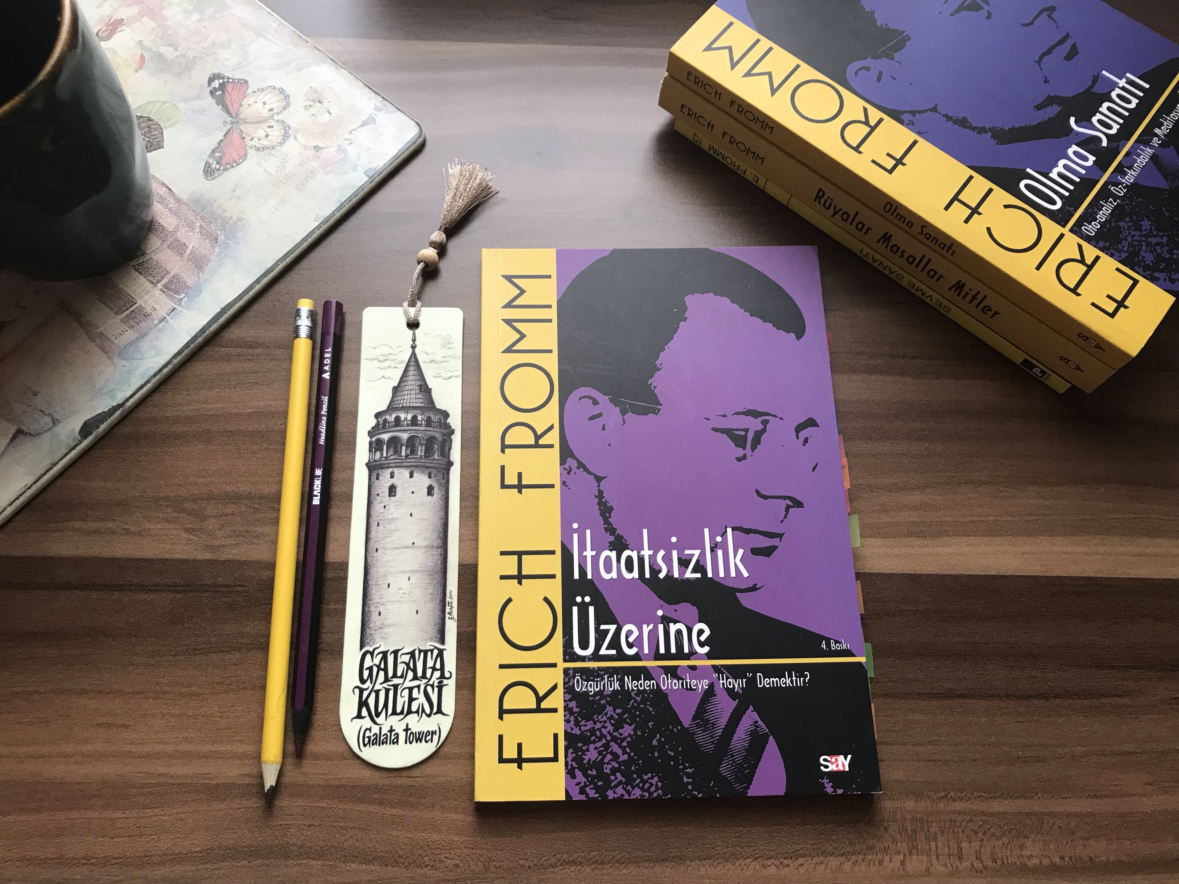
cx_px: 590
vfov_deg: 49.7
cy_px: 442
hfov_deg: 63.4
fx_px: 954
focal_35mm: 28
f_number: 1.8
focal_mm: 3.99
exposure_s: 1/20
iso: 40
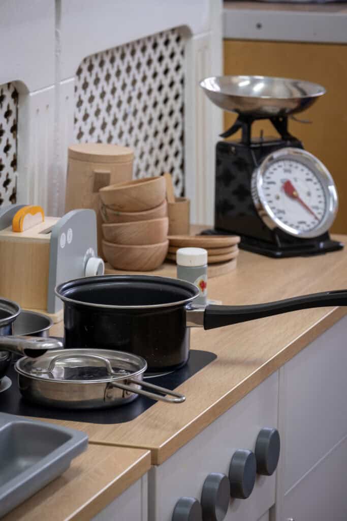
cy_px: 260
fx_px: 2269
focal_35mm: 157
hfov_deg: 8.7
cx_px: 174
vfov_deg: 13.1
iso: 1600
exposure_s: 1/60
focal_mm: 104.9
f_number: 7.1
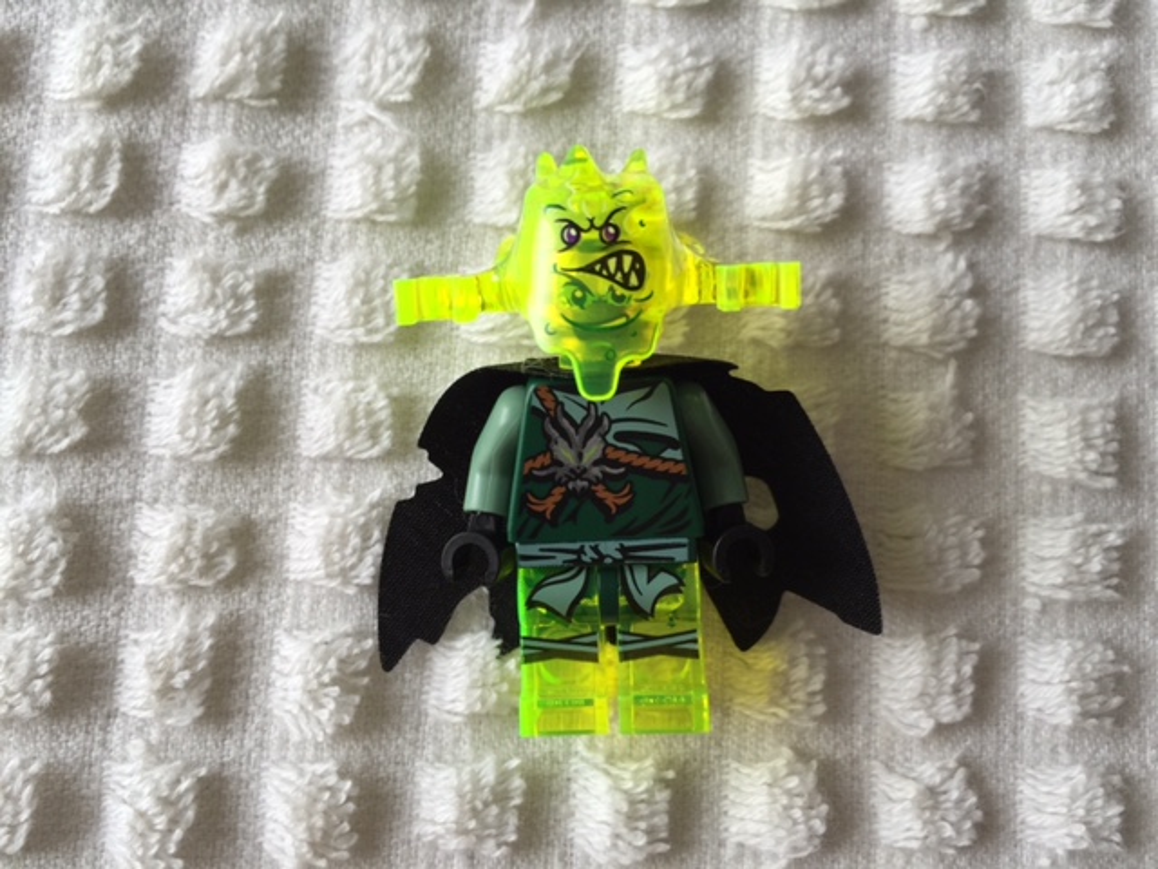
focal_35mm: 29
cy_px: 434
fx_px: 970
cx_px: 579
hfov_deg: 61.7
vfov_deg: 48.2
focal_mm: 4.15
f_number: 2.2
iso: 32
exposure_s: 1/40
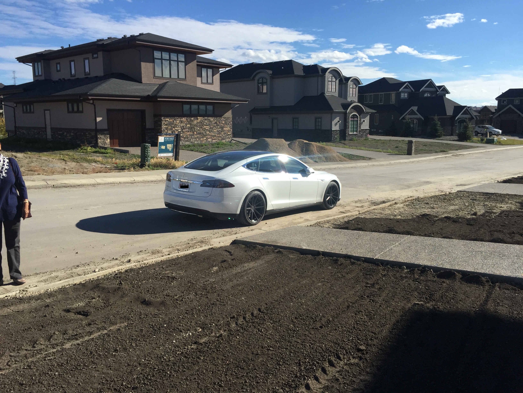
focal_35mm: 29
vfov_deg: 48.2
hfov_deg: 61.7
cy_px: 196
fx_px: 438
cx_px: 262
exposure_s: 1/2326
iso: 32
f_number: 2.2
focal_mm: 4.15
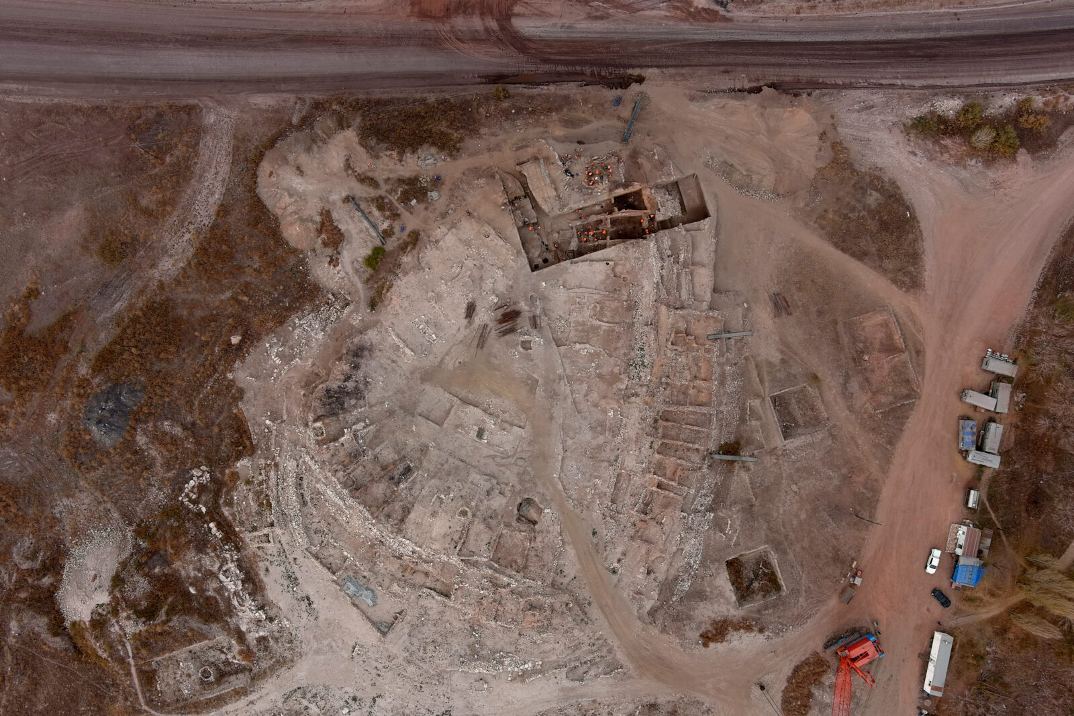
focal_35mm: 29
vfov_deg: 45.0
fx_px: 865
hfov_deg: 63.7
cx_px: 537
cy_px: 358
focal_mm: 10.57
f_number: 2.8
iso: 100
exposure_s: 1/320
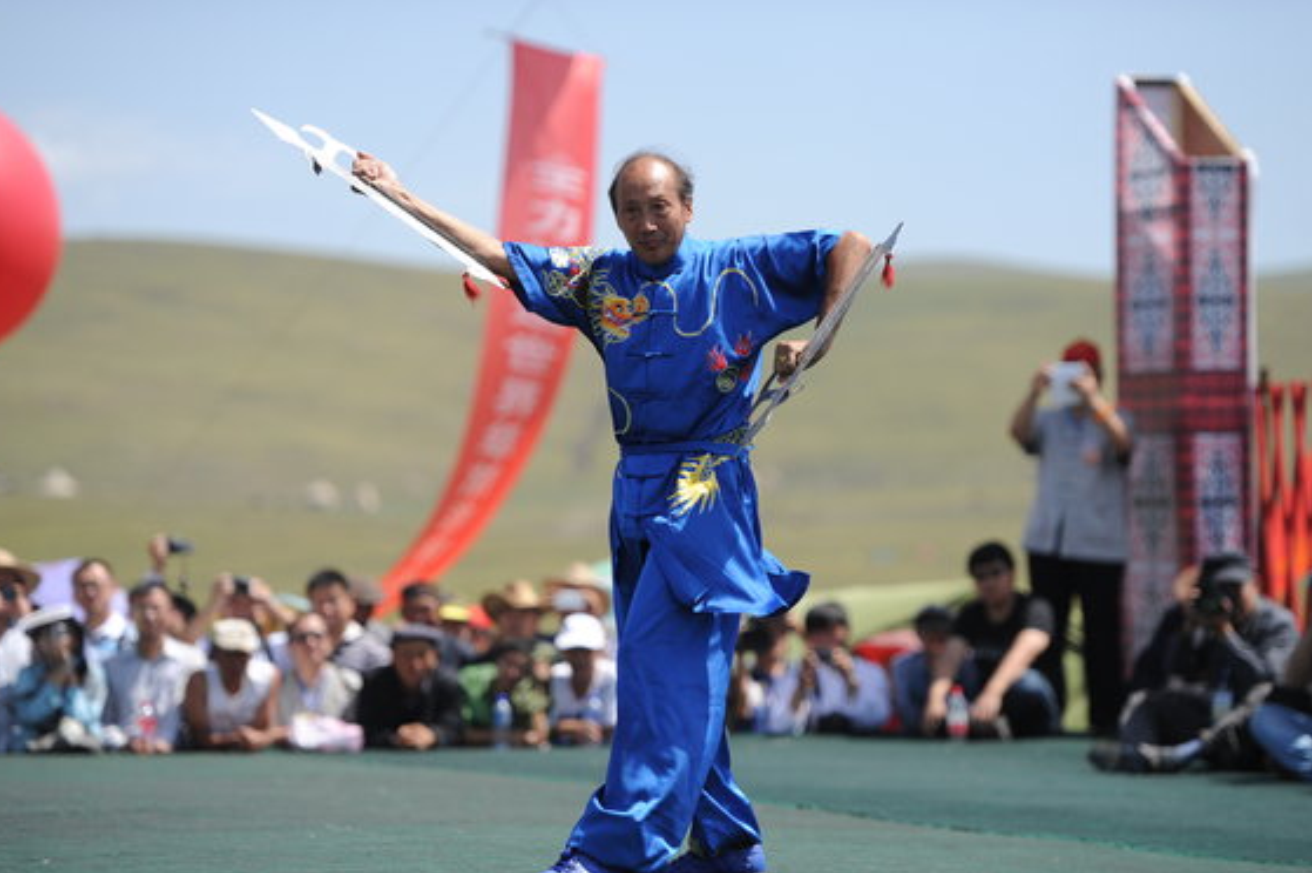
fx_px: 5864
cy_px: 461
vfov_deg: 8.5
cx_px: 674
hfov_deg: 12.8
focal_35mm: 161
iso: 320
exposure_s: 1/4000
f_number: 2.8
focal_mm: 150
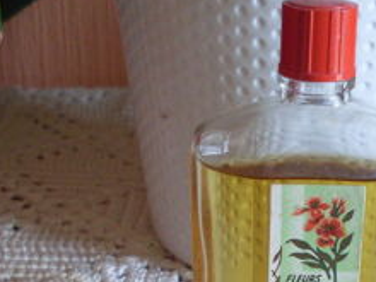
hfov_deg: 23.4
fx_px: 902
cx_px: 256
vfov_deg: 17.3
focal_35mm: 83
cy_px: 289
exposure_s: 1/45
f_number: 2.8
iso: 200
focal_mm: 6.3
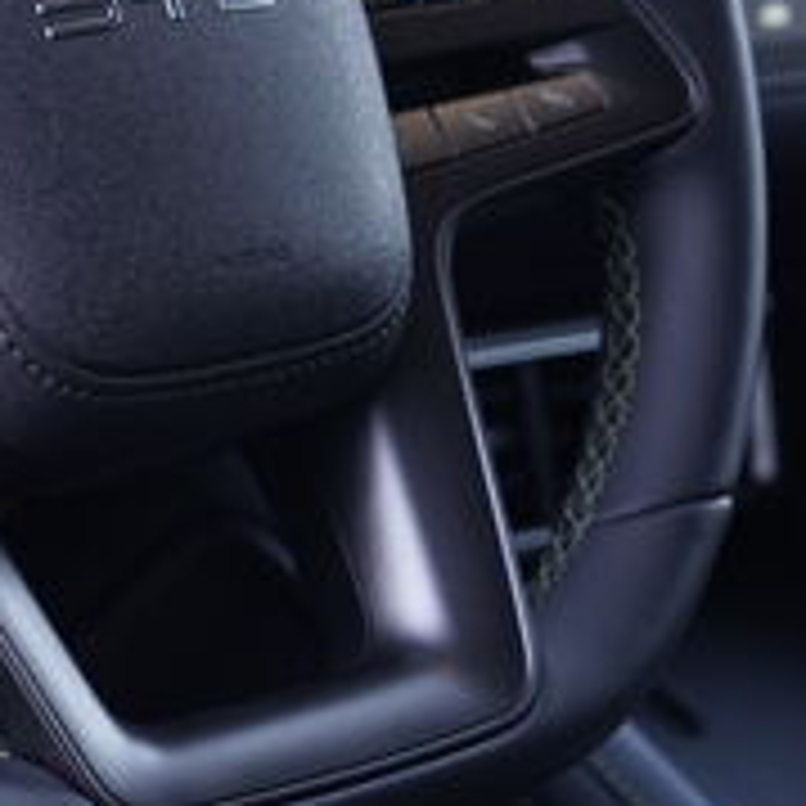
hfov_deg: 9.2
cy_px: -50
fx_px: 4979
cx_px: -54
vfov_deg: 9.2
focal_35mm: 189
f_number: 4
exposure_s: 1/125
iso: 1250
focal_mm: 48
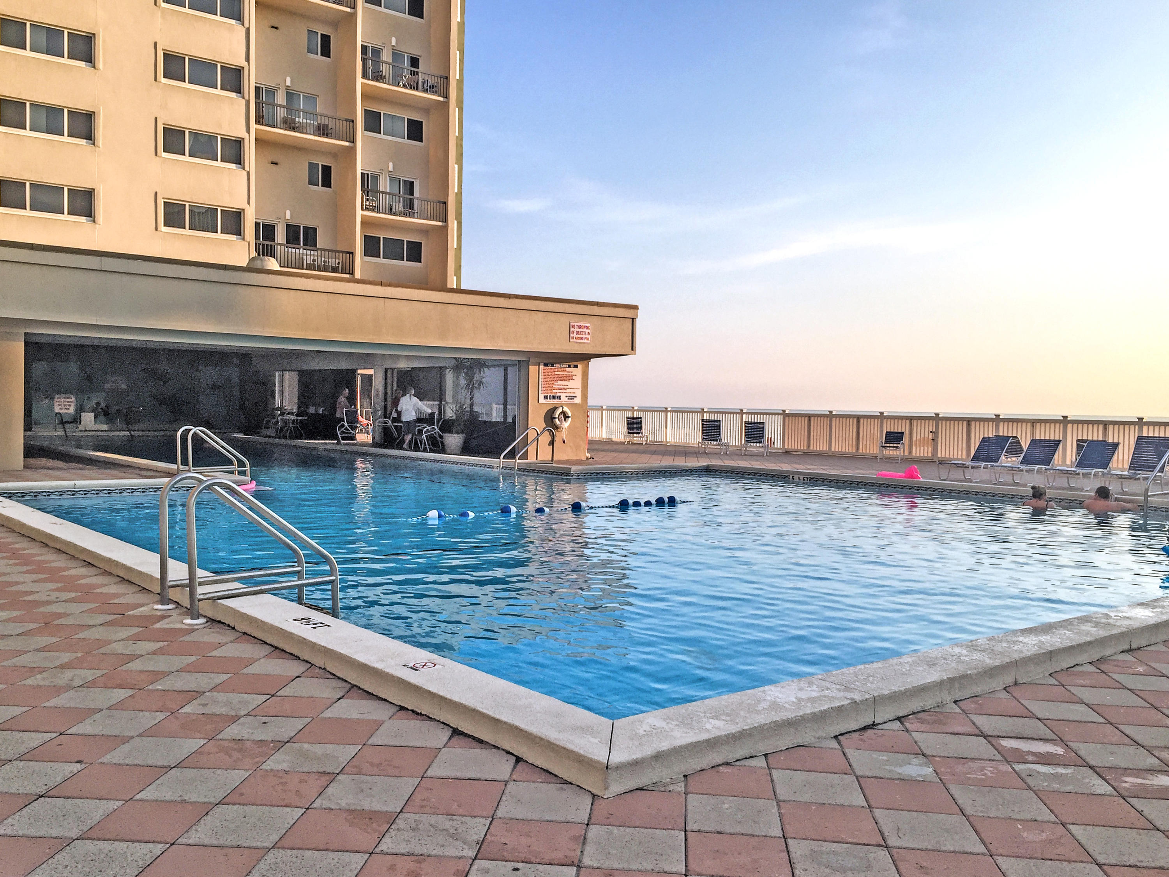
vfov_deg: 48.2
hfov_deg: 61.7
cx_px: 584
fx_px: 979
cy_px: 438
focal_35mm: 29
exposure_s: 1/1319
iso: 32
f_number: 2.2
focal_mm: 4.15
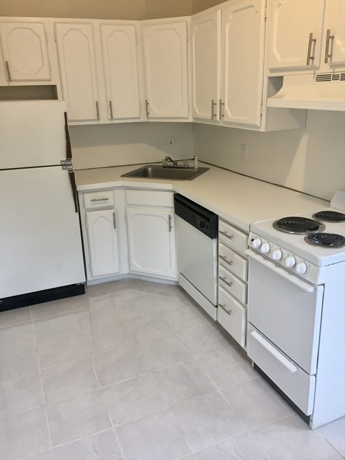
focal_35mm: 29
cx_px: 172
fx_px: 385
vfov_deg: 61.7
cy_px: 230
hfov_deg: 48.2
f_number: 2.2
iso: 80
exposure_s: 1/30
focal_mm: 4.15
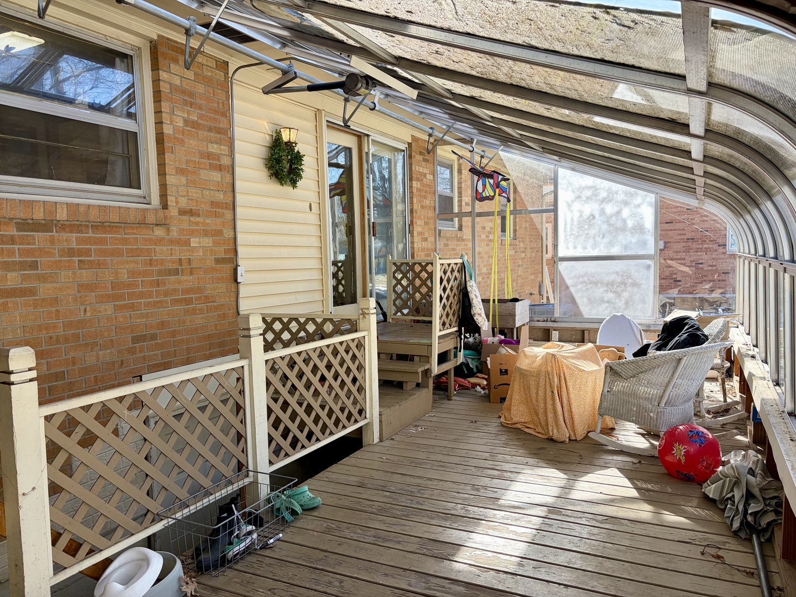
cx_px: 398
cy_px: 298
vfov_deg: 53.1
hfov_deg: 67.3
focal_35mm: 26
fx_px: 598
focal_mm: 5.96
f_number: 1.6
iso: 50
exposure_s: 1/515
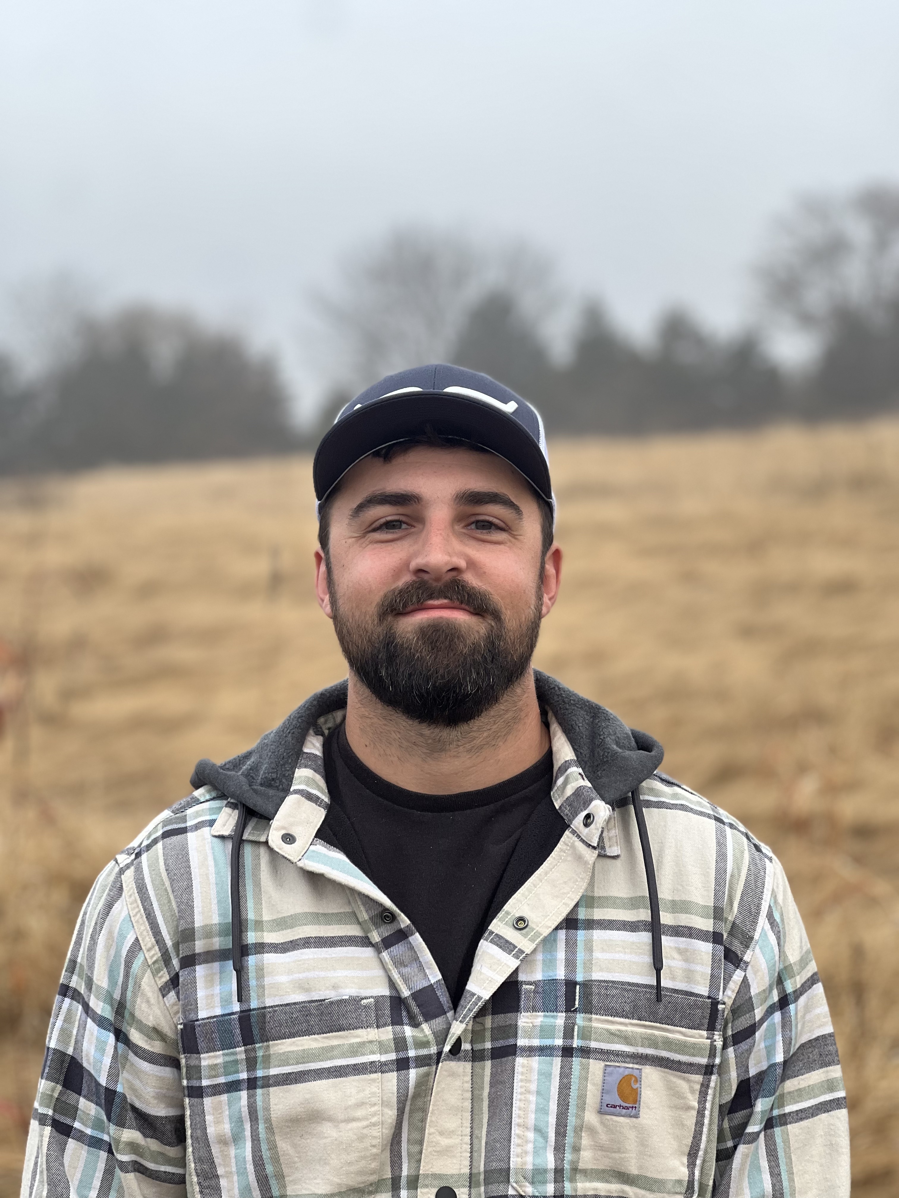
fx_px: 2666
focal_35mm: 77
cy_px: 599
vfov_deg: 25.3
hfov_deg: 19.1
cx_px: 450
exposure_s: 1/121
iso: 40
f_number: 2.8
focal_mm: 9
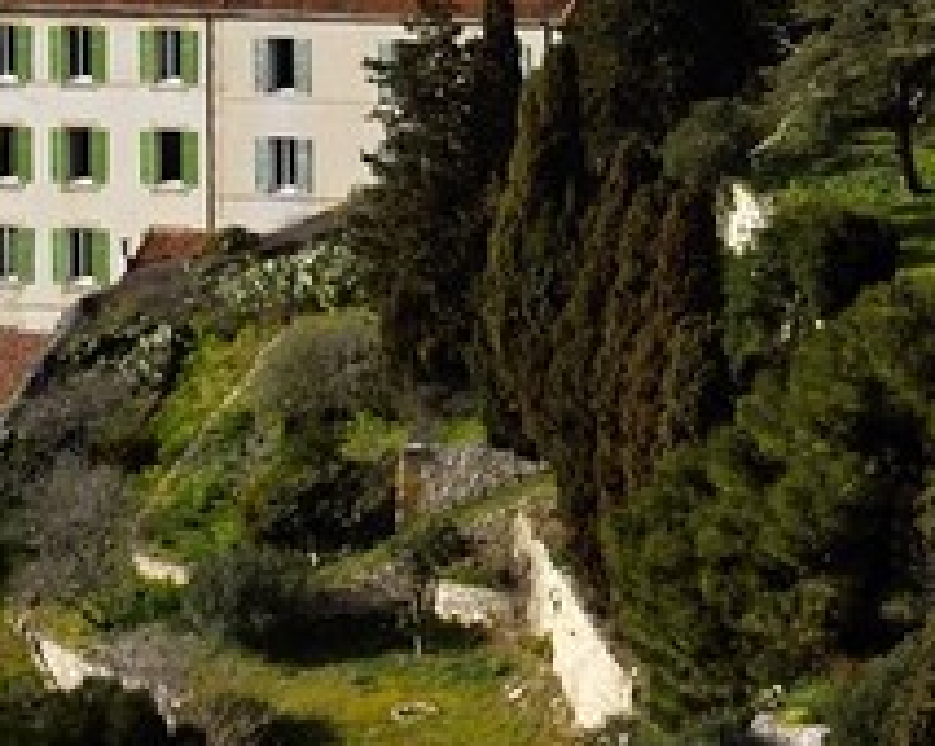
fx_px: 11308
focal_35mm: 409
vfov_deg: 3.7
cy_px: -1536
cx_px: 3016
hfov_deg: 4.5
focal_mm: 58
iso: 200
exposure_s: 1/320
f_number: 13
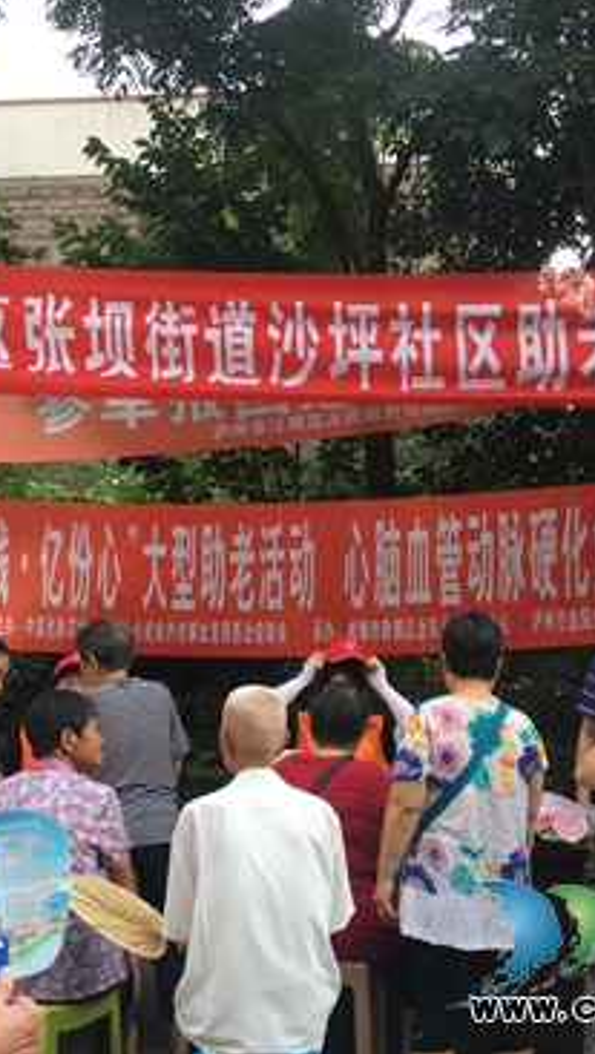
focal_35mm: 43
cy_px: 518
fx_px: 1204
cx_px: 267
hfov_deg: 27.8
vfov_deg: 47.3
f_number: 2.2
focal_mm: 4.15
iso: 25
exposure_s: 1/194
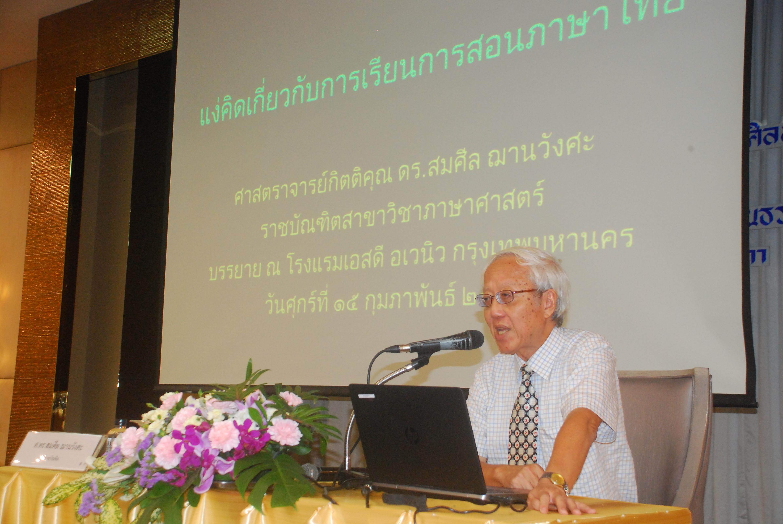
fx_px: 1045
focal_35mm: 48
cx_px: 392
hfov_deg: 41.1
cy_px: 262
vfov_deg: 28.2
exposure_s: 1/25
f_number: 4.2
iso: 1000
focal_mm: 32
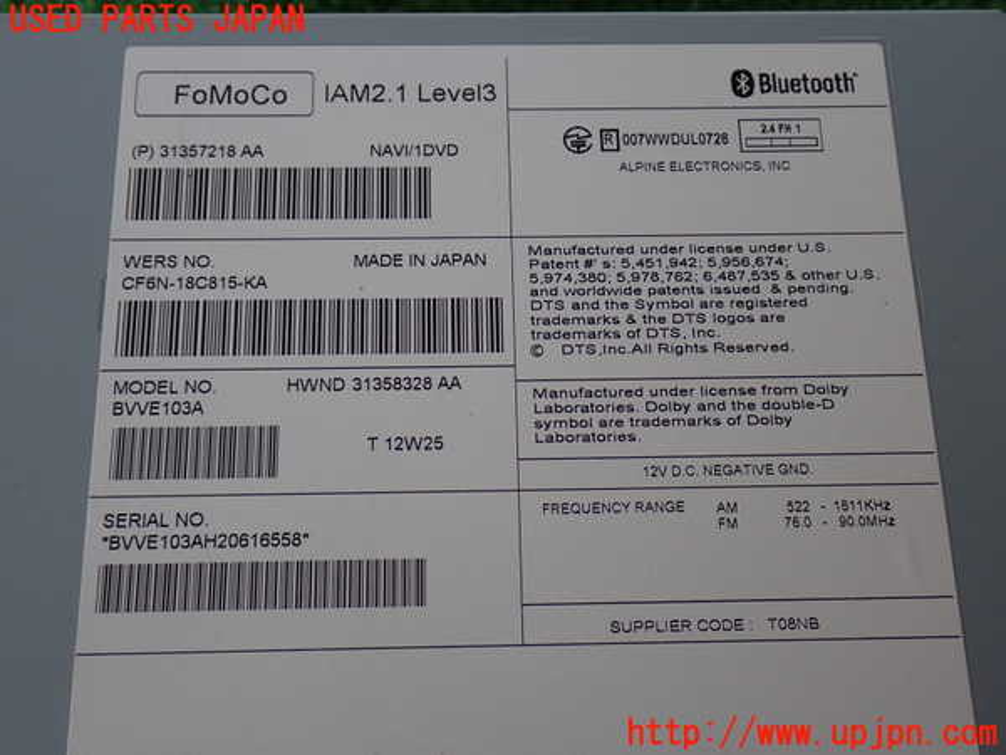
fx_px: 1192
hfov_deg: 45.8
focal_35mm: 41
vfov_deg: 35.1
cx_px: 503
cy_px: 378
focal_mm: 7.31
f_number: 2.8
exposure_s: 1/80
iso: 200
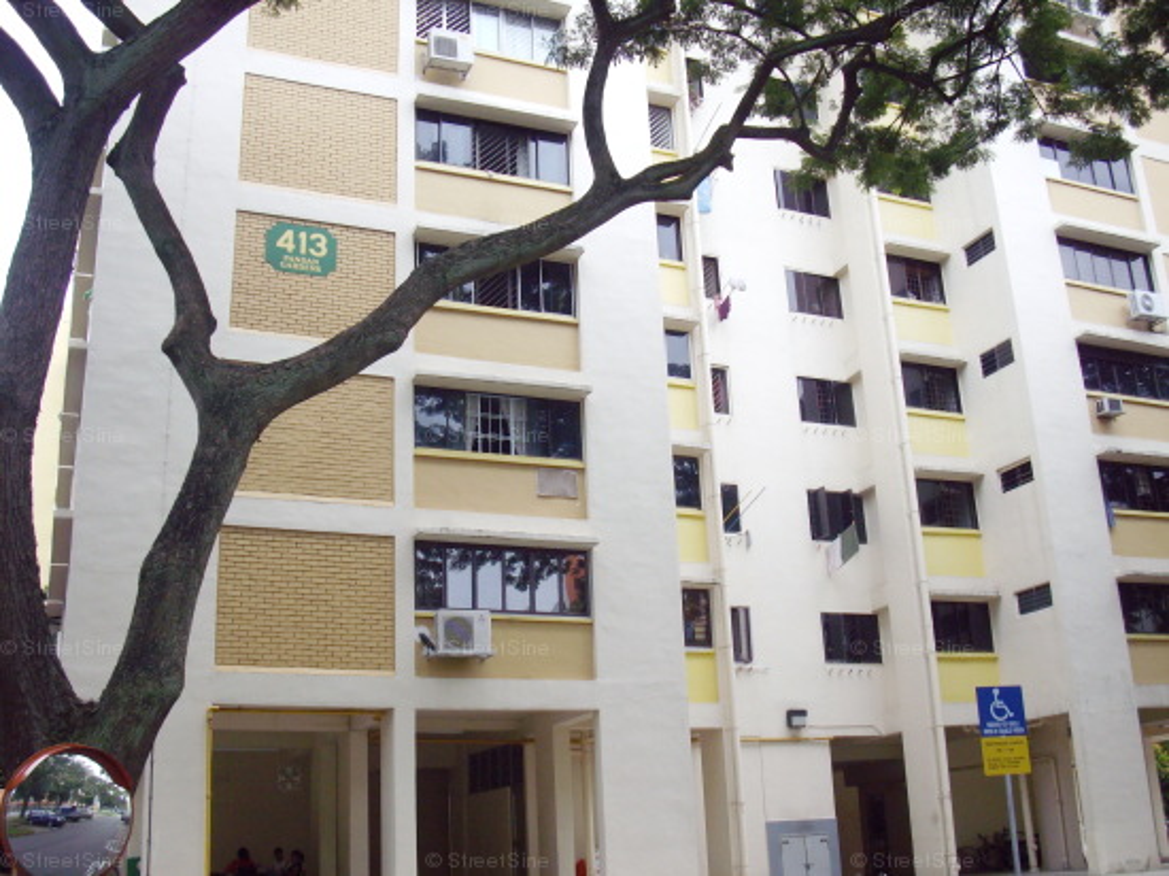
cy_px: 438
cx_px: 584
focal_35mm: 37
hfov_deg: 50.2
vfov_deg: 38.6
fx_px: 1249
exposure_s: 1/160
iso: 80
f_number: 5.6
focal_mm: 6.2
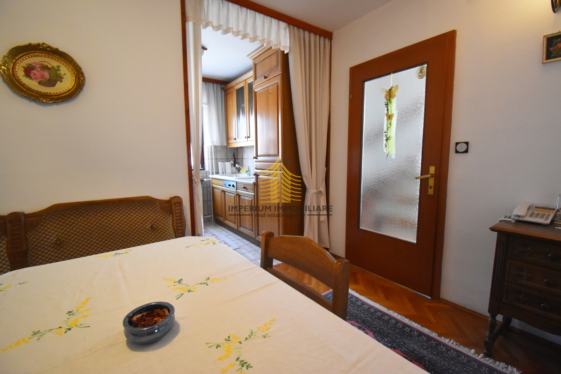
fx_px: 234
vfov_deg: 77.3
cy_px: 187
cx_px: 280
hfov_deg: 100.4
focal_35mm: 15
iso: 2200
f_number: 4.5
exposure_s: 1/125
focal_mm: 10
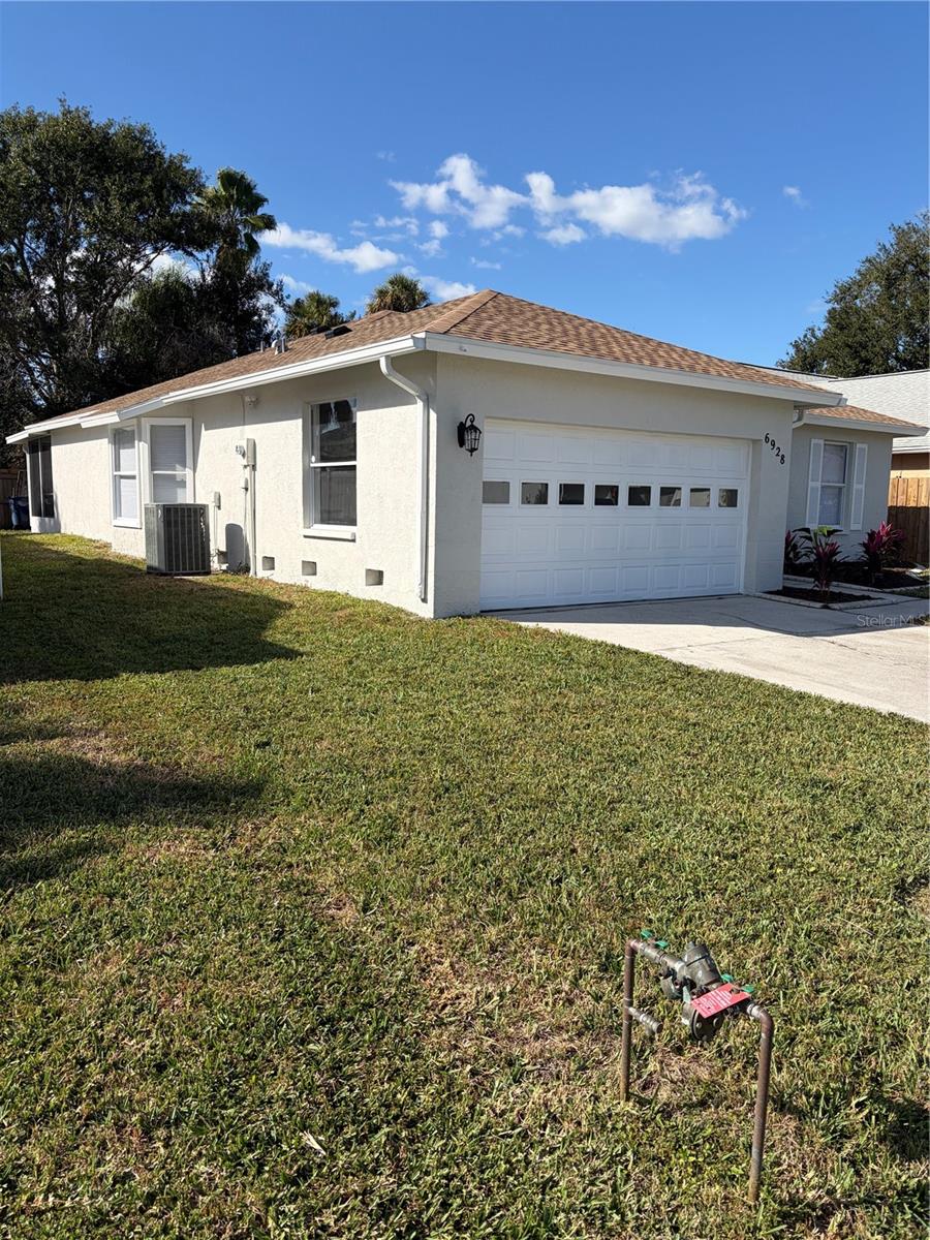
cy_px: 620
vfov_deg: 67.3
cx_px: 465
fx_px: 931
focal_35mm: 26
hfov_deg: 53.1
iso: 50
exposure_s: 1/2985
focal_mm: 5.96
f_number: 1.6
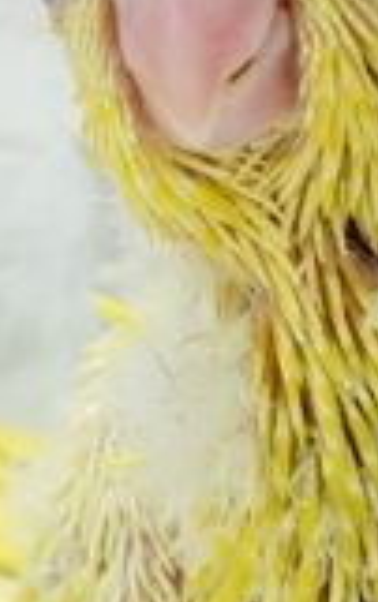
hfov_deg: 6.0
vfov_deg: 9.6
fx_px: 3600
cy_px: 288
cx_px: 206
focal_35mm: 219
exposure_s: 1/100
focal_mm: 5.96
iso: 80
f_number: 1.6
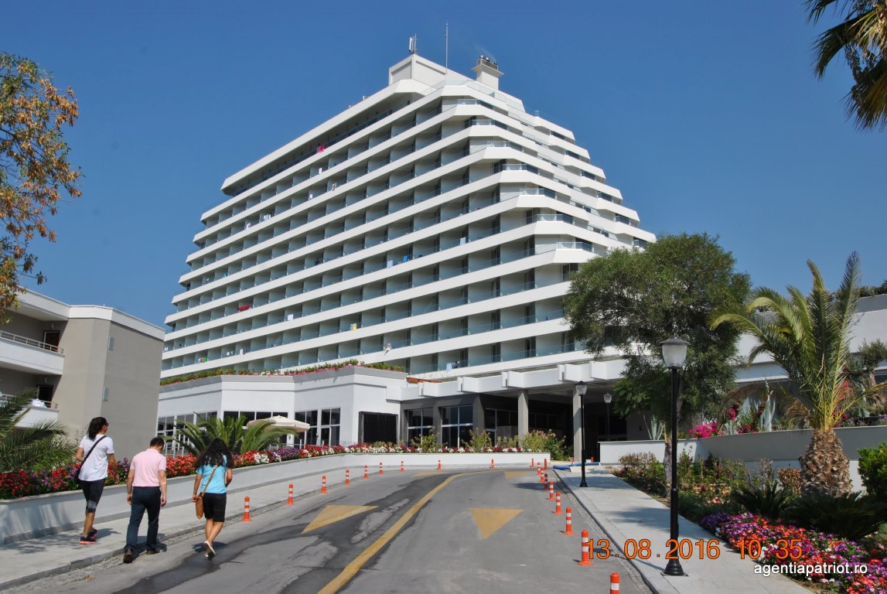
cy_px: 297
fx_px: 814
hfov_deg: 57.2
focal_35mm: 33
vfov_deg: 40.1
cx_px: 444
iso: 100
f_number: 9
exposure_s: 1/320
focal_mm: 22
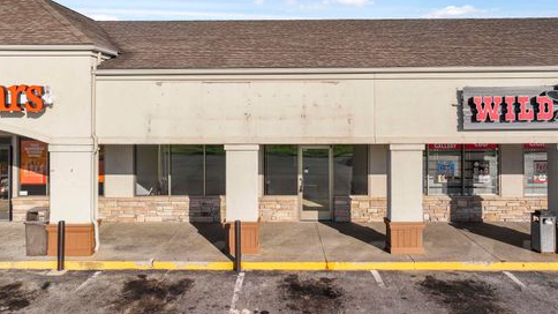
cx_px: 274
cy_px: 110
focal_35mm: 27
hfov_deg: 69.9
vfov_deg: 42.4
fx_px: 399
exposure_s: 1/120
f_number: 4.5
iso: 200
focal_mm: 12.29
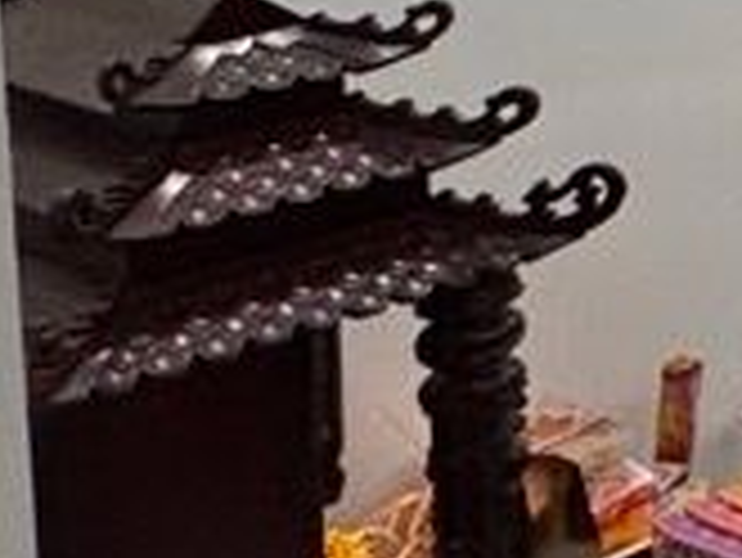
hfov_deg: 13.1
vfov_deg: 15.0
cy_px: -423
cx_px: 1983
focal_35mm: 87
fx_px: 1866
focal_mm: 2.22
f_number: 2.2
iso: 160
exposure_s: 1/50
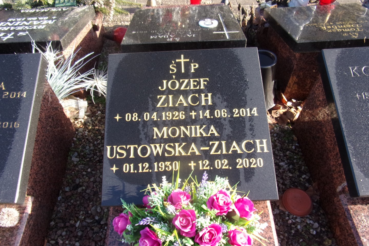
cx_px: 184
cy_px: 132
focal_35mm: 25
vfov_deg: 51.3
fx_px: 256
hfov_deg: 71.5
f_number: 3.3
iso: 80
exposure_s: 1/160
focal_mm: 4.3
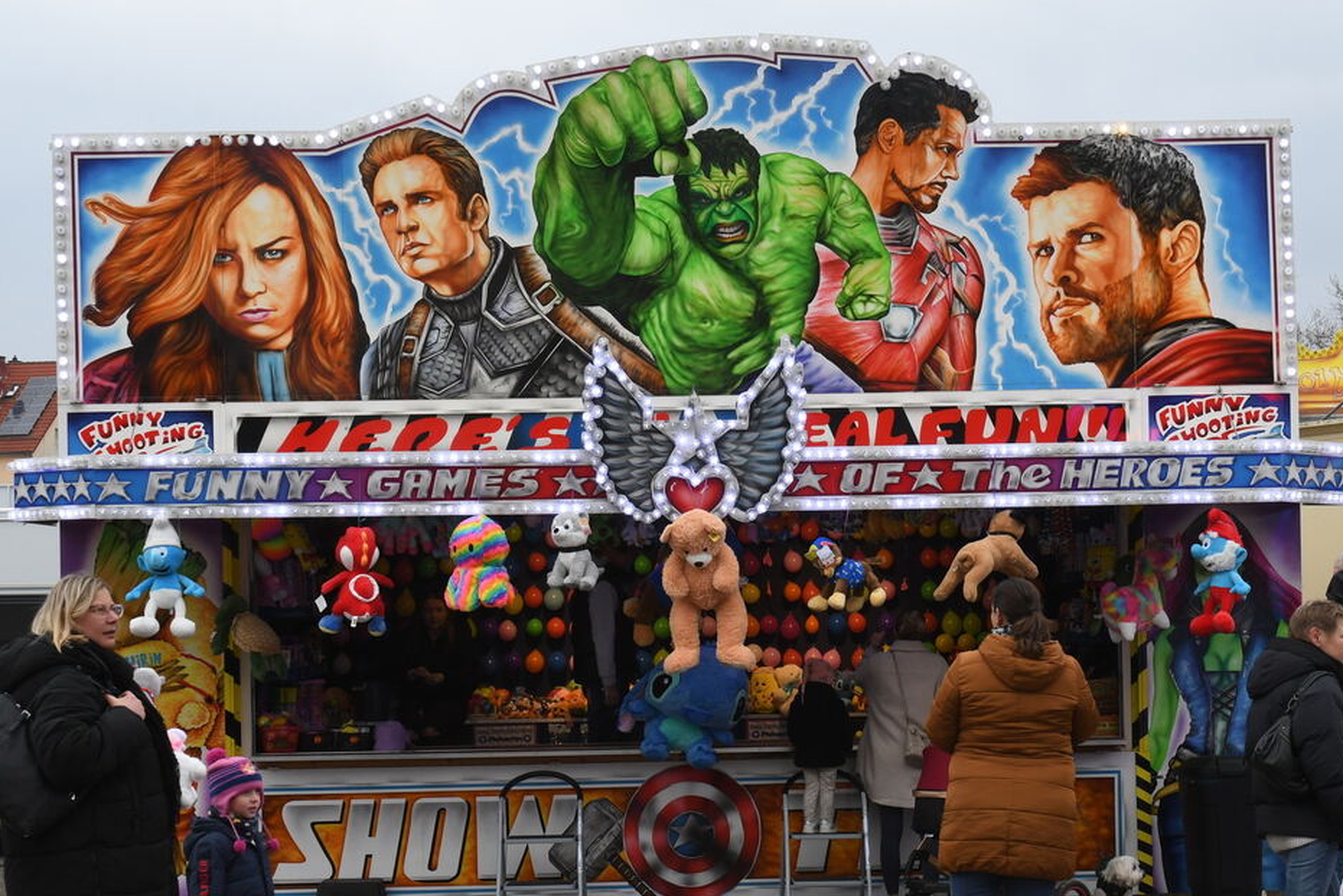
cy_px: 561
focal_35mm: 68
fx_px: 2524
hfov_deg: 29.8
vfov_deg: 20.1
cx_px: 726
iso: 400
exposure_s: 1/160
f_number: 8
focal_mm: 35
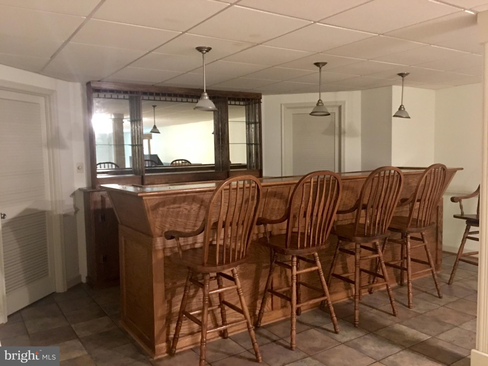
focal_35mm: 29
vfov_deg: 48.2
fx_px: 409
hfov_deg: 61.7
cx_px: 244
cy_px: 183
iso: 160
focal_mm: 4.15
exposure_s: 1/4
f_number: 2.2
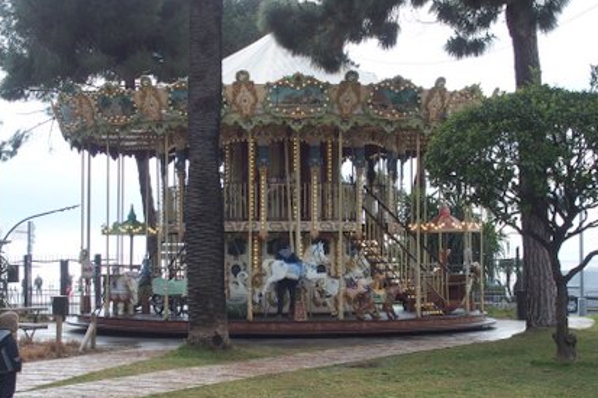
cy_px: 211
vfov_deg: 18.2
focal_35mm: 75
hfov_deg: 27.0
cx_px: 271
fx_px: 1245
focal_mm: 13.2
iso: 100
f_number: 3.5
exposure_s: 1/500
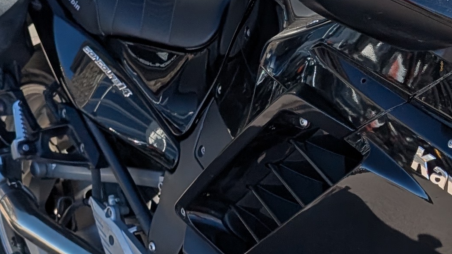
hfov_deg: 20.6
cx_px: 381
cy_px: 148
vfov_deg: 11.9
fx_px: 1223
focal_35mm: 102
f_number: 1.68
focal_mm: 6.9
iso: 20
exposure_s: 1/7937
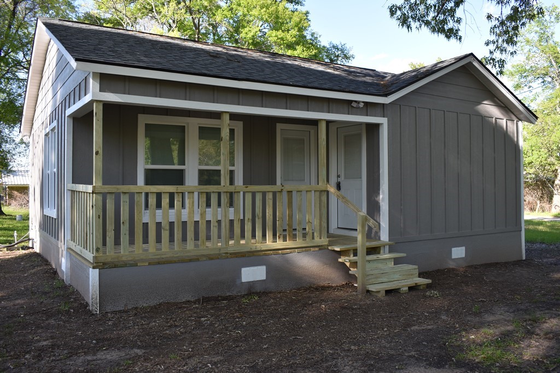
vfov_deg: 41.7
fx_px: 490
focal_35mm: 32
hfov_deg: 59.5
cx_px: 280
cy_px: 186
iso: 200
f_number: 5.6
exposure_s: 1/250
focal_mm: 21
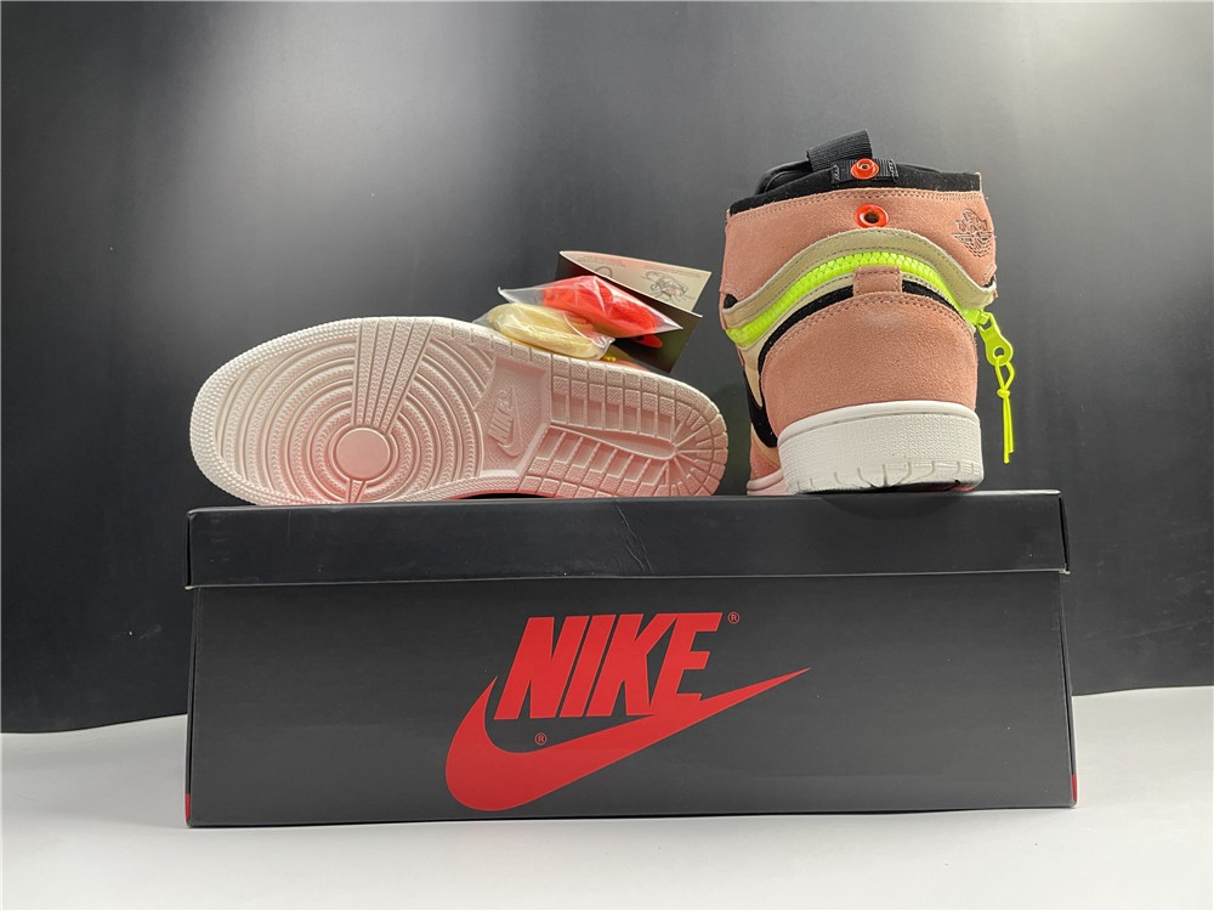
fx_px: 912
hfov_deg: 67.3
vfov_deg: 53.1
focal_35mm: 26
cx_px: 607
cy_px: 456
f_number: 1.6
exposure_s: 1/78
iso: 125
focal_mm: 4.2
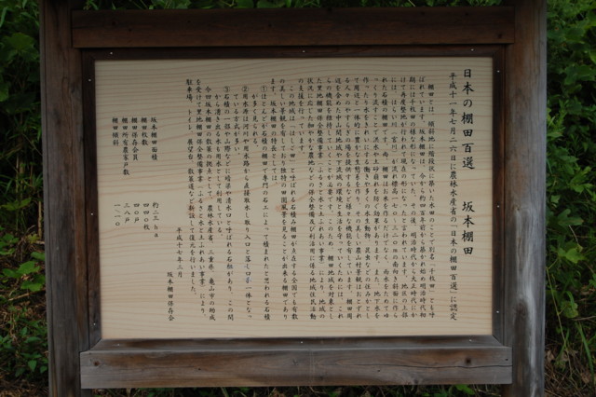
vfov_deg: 16.5
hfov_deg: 24.6
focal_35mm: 82
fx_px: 1365
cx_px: 298
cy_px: 198
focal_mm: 55
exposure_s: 1/1000
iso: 200
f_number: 5.6
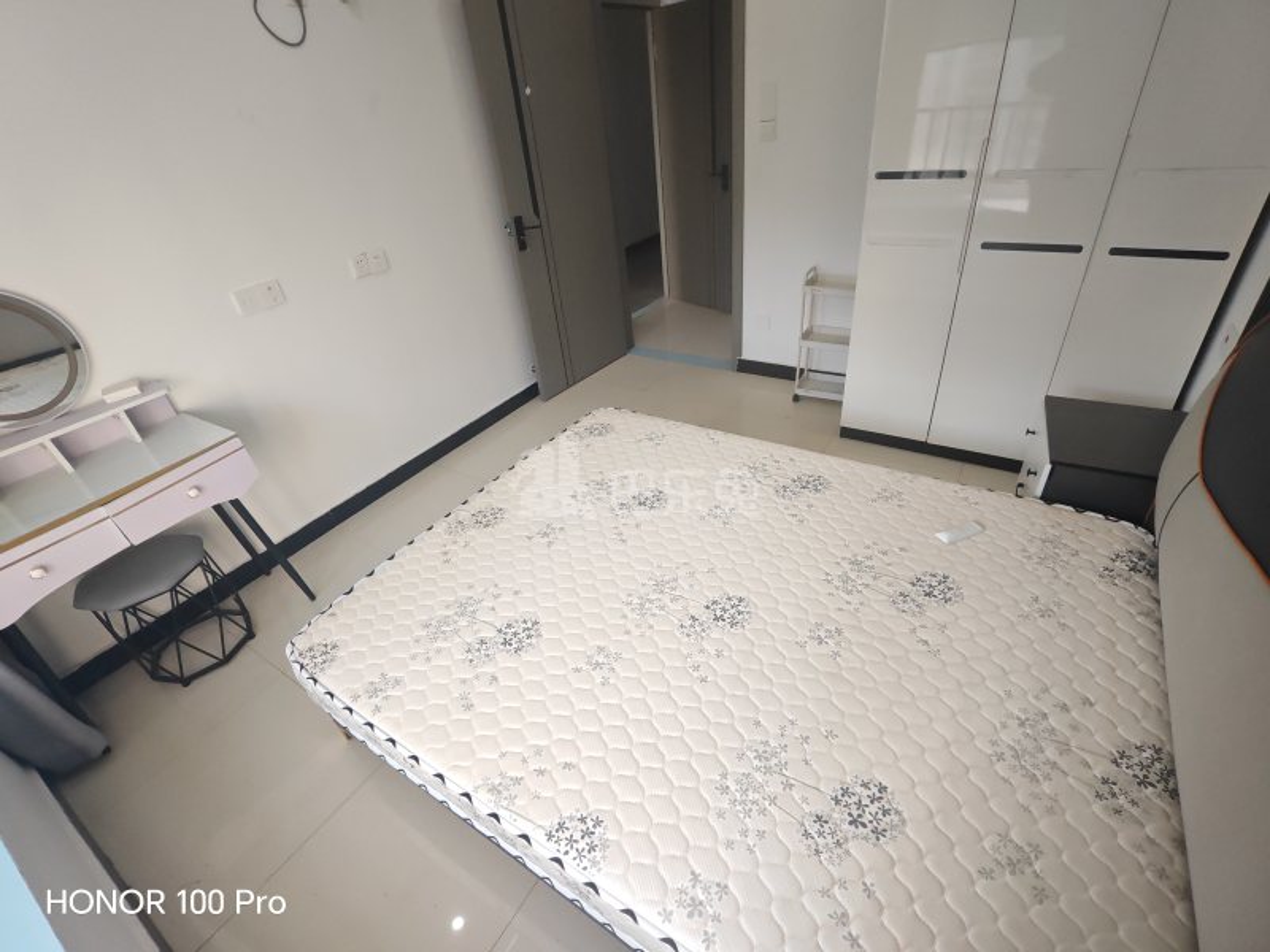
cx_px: 635
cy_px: 476
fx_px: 587
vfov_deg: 78.1
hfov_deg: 94.5
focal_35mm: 16
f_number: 2.2
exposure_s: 1/100
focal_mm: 1.96
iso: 160
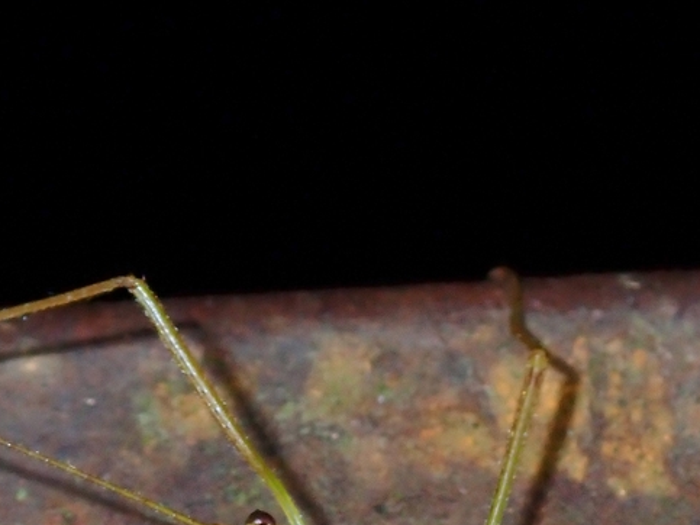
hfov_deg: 8.4
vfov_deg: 6.3
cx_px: 532
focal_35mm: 236
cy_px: 558
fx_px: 4771
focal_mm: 18
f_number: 6.3
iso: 200
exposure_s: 1/200
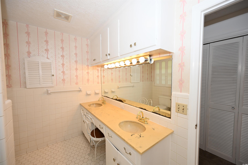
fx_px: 96
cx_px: 124
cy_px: 82
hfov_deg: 104.3
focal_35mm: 14
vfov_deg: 81.1
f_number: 5
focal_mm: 14
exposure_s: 1/100
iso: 200
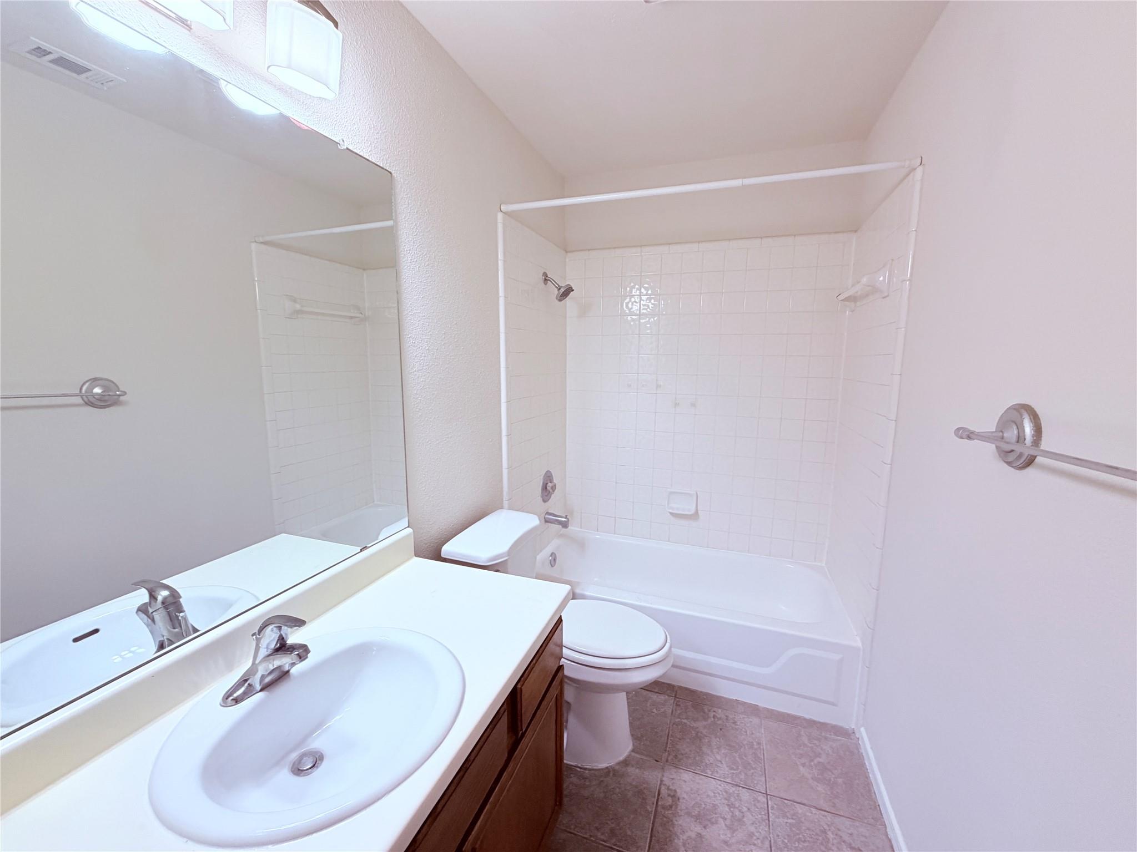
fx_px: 460
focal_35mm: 14
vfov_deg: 85.7
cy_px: 426
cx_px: 568
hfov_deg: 102.1
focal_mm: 2.22
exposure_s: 1/120
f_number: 2.2
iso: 200
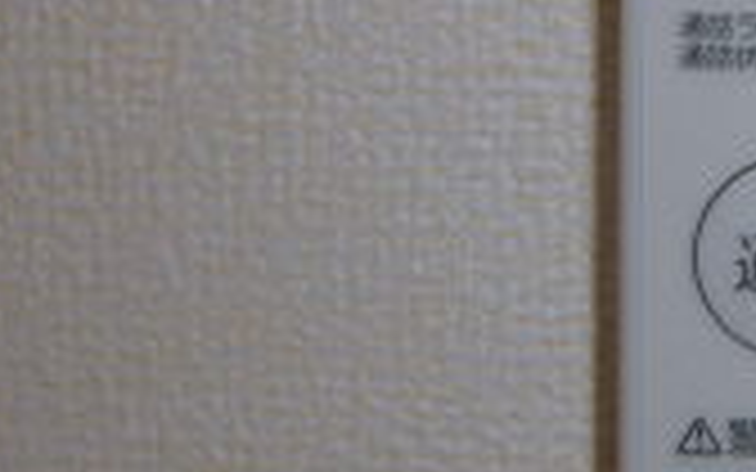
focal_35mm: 97
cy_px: 22
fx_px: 1999
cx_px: 1094
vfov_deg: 13.3
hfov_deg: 19.1
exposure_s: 1/60
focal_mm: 4.3
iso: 100
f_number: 3.2
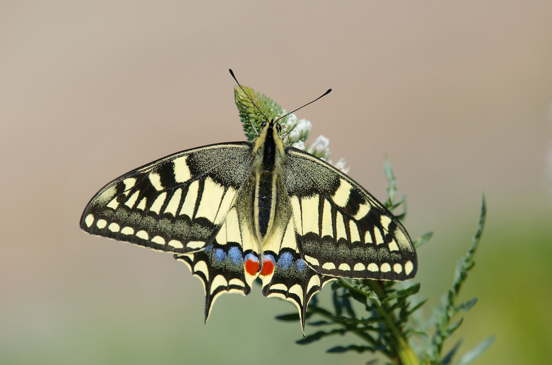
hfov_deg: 4.6
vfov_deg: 3.0
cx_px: 276
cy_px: 182
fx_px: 6885
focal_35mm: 450
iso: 320
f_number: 6.3
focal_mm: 300
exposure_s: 1/2000
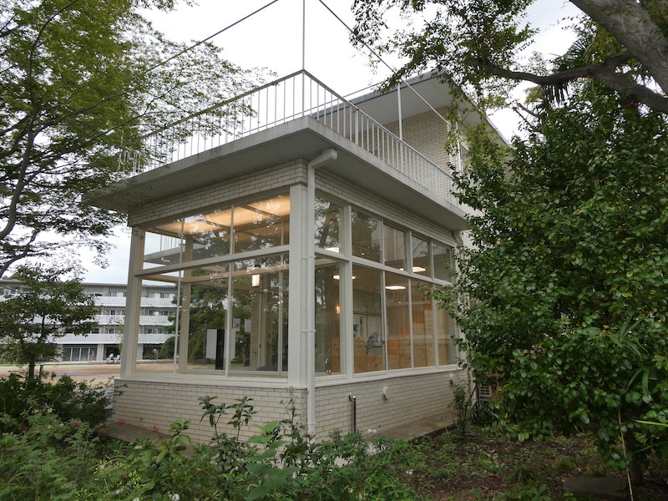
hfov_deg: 71.6
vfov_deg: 56.8
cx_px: 334
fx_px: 463
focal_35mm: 24
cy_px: 250
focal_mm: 4.3
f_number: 3.3
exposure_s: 1/100
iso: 80
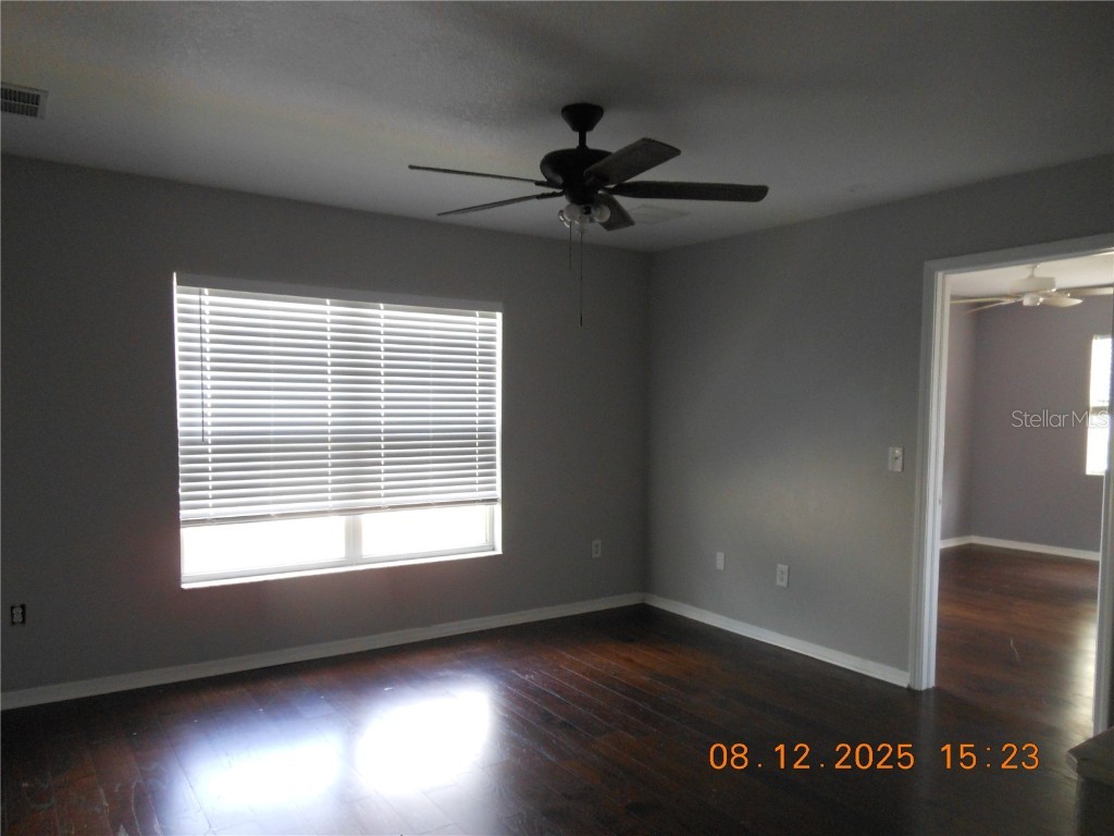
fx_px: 805
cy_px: 418
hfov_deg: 69.4
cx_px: 557
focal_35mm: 25
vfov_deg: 54.9
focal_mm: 4.5
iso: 250
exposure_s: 1/30
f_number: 3.2
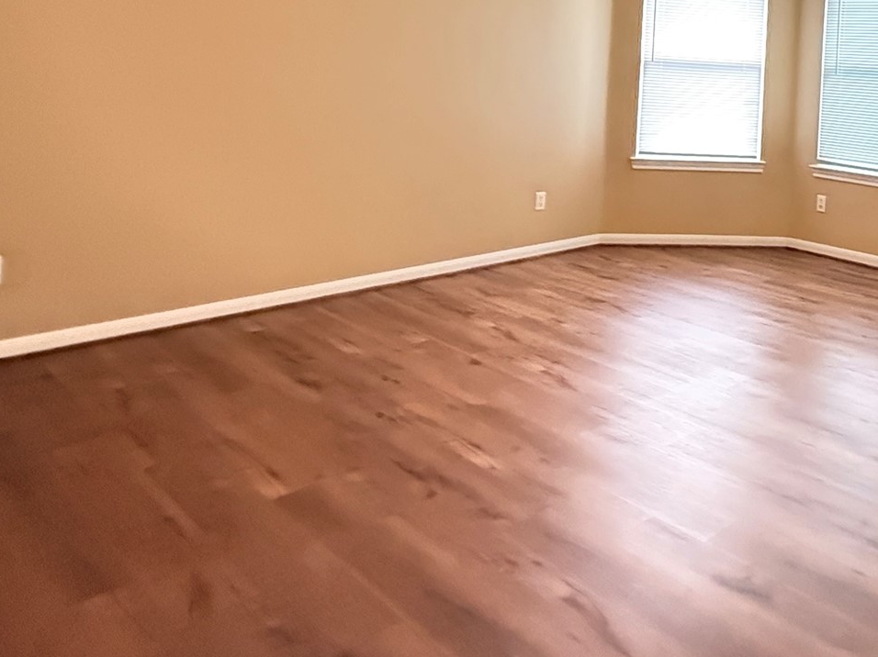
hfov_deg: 51.6
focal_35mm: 30
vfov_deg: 43.0
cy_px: 73
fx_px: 761
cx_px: 818
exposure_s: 1/40
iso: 1250
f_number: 2.2
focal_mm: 2.22
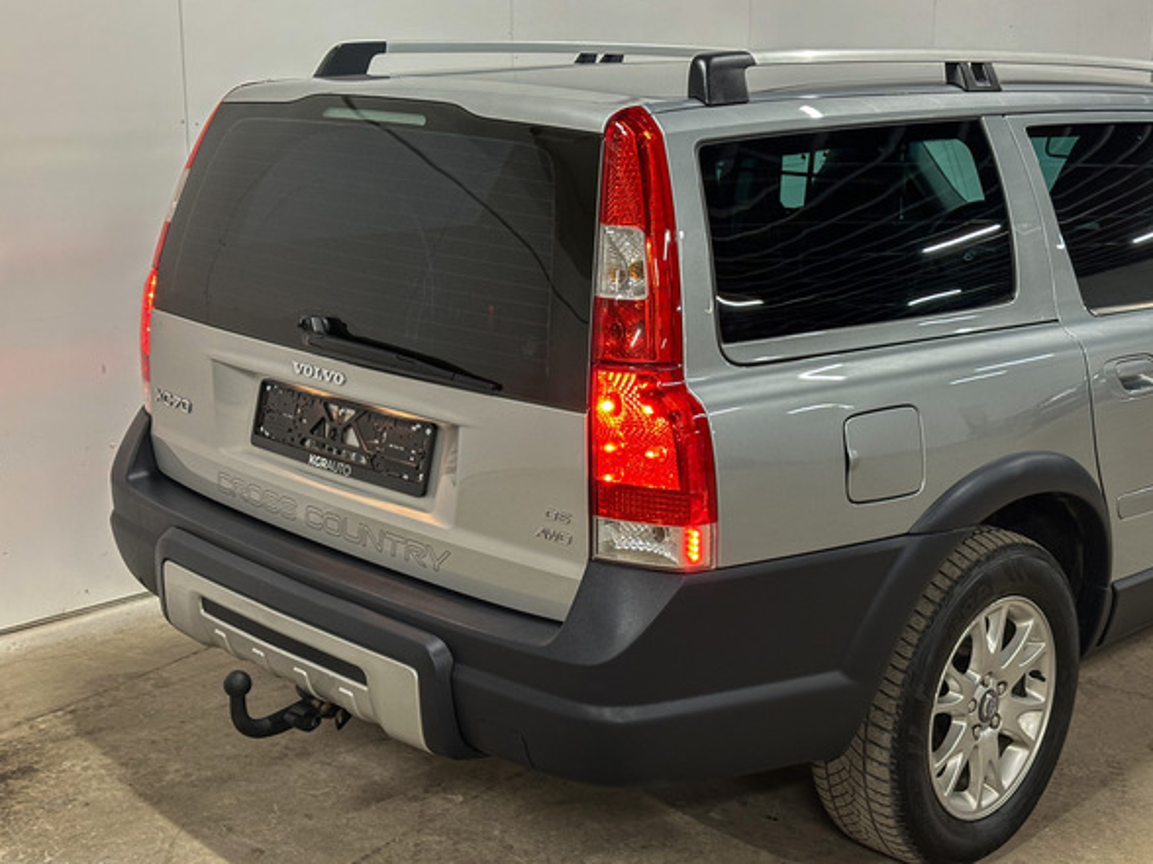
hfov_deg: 38.9
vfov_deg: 29.7
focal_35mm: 49
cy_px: 433
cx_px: 584
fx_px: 1632
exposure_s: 1/41
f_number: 1.78
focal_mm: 6.86
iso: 250
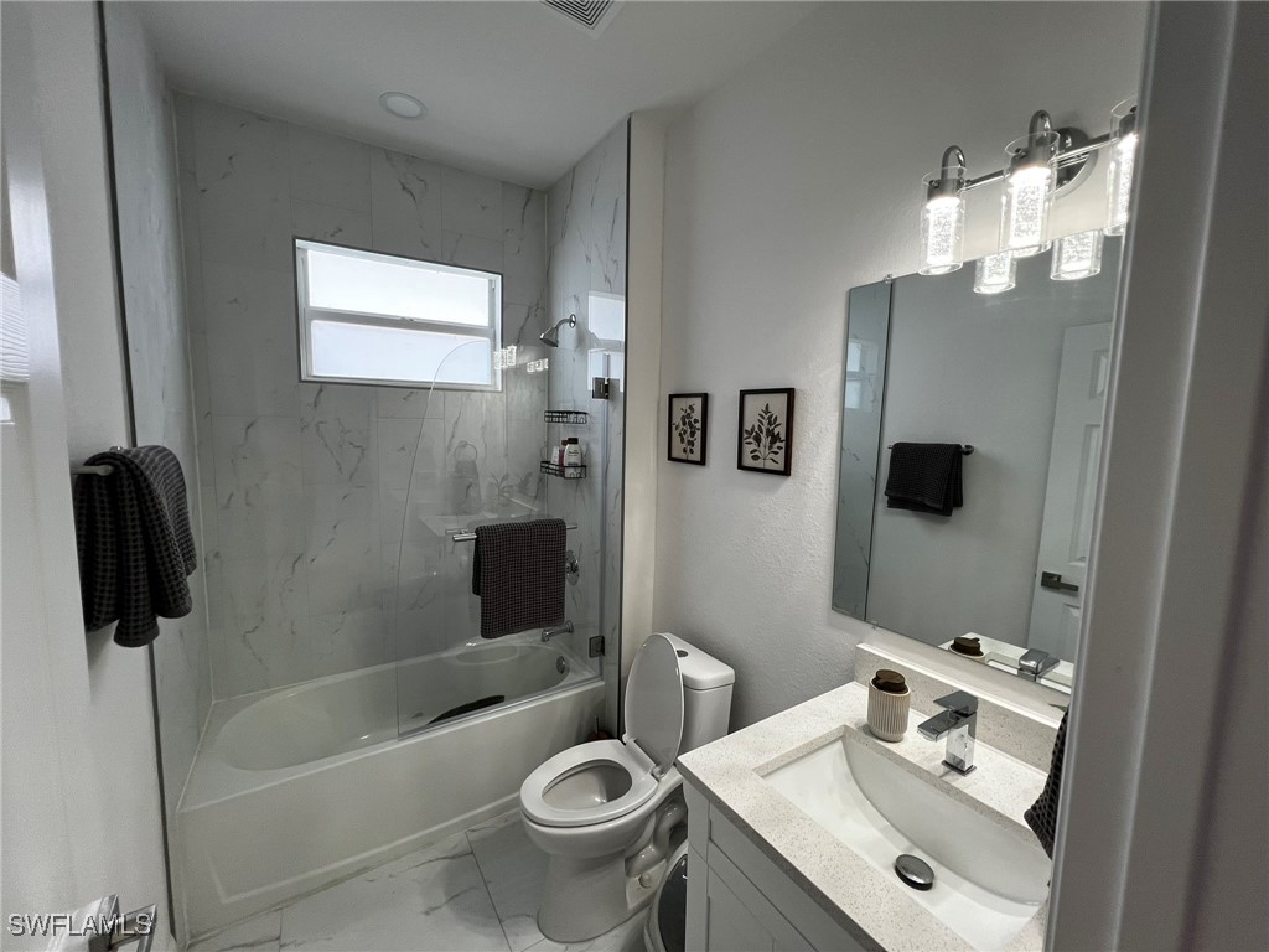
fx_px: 477
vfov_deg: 89.9
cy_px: 476
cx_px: 634
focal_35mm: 13
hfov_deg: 106.2
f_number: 1.8
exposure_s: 1/120
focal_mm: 1.57
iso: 100
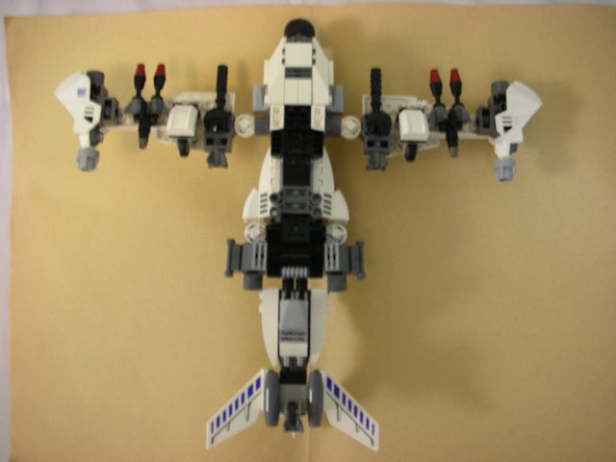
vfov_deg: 40.7
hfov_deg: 52.6
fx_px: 623
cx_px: 308
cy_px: 231
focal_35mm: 35
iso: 141
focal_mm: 5.8
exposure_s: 1/3.9
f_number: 3
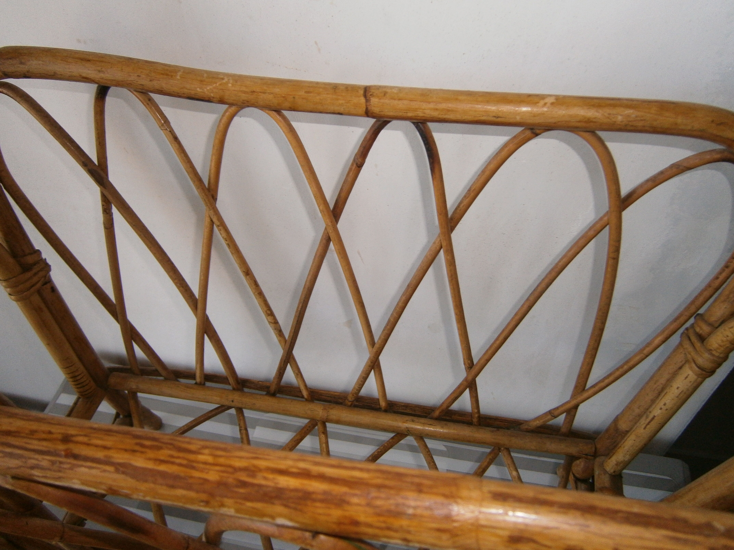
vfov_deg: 53.1
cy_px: 275
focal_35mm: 26
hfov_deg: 67.3
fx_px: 551
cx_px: 367
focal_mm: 4.7
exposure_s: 1/30
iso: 125
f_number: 2.8
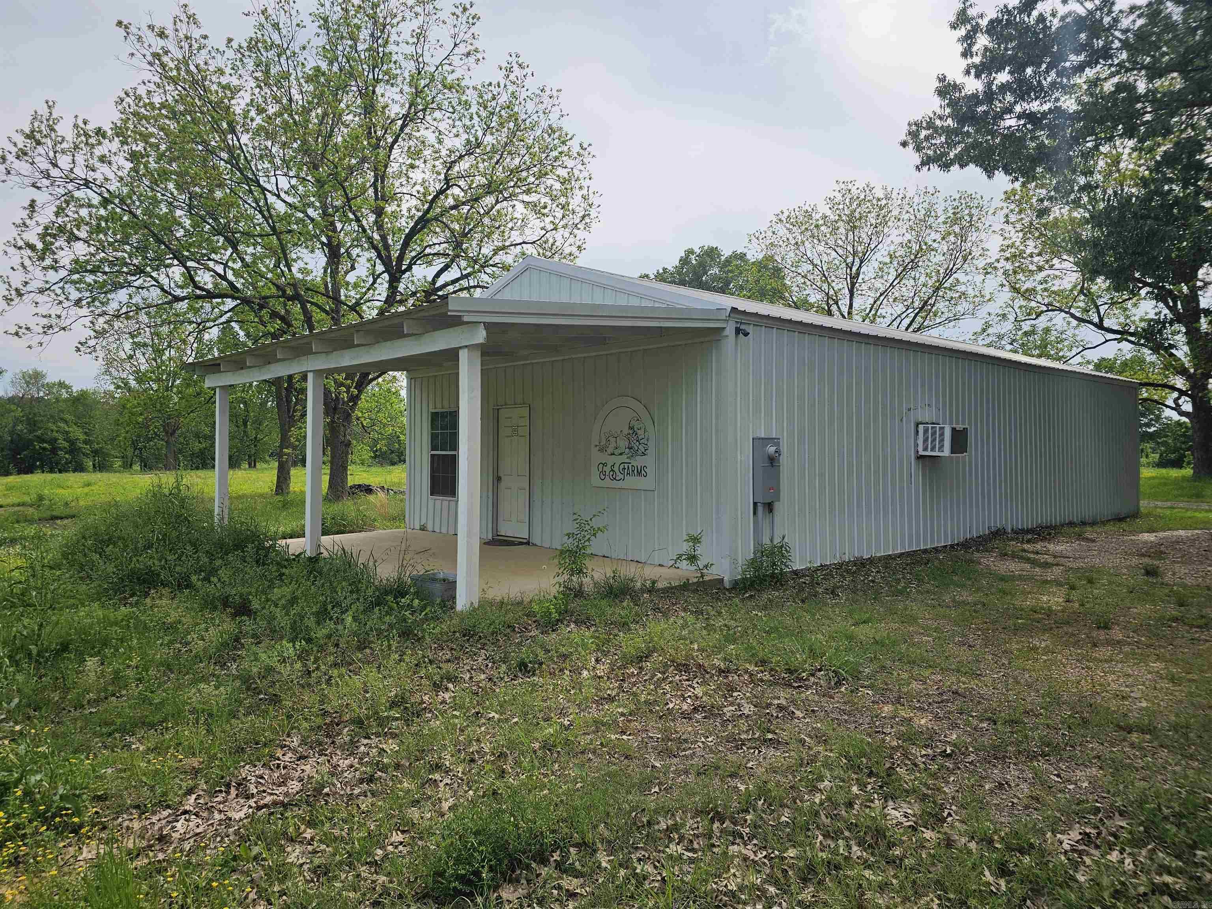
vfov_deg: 58.9
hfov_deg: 73.9
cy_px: 454
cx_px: 606
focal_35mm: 23
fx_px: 805
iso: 16
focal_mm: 6.3
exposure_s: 1/1293
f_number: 1.7
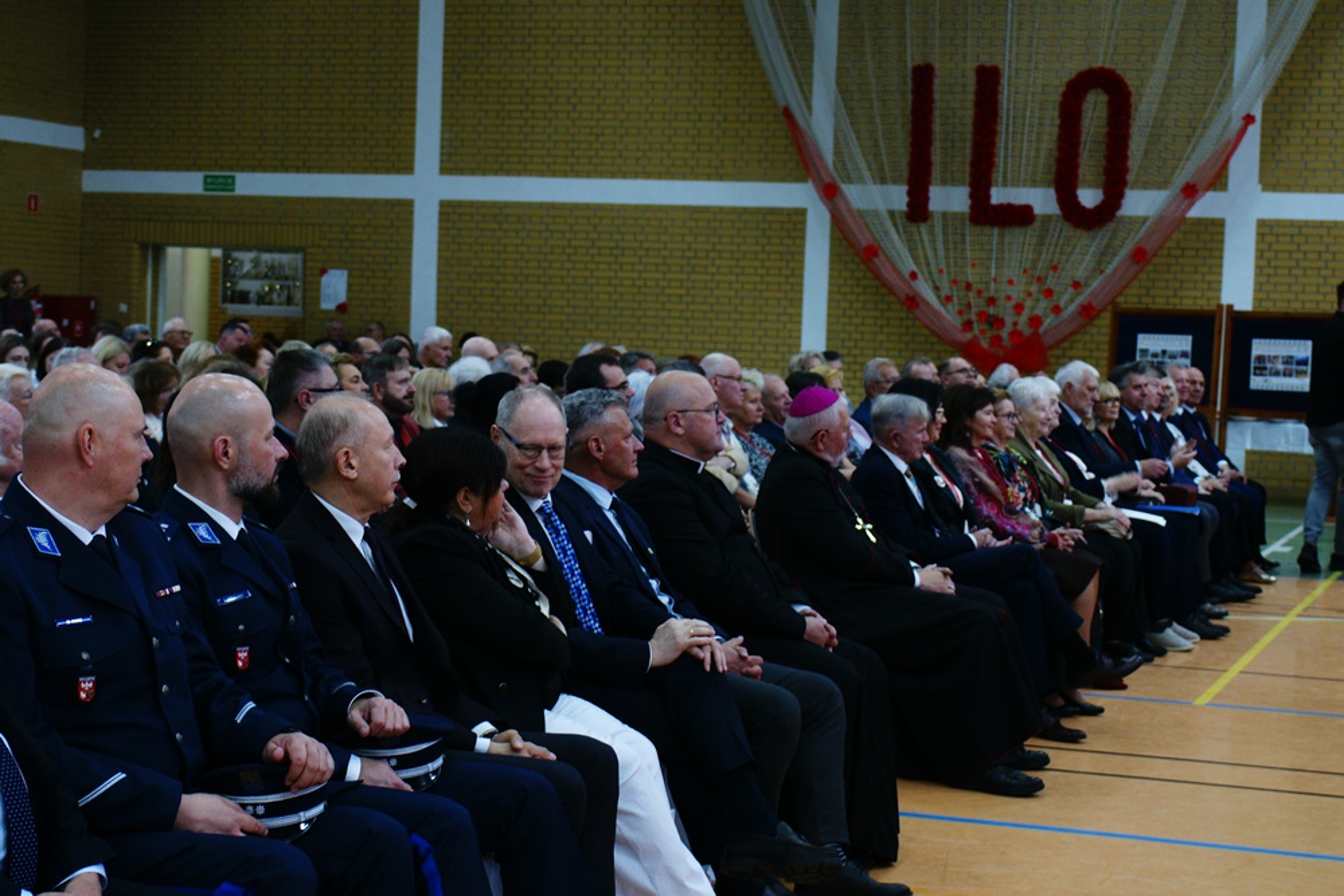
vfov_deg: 20.2
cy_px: 448
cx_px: 672
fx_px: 2520
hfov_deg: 29.9
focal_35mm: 68
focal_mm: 45
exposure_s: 1/50
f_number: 5.6
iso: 640
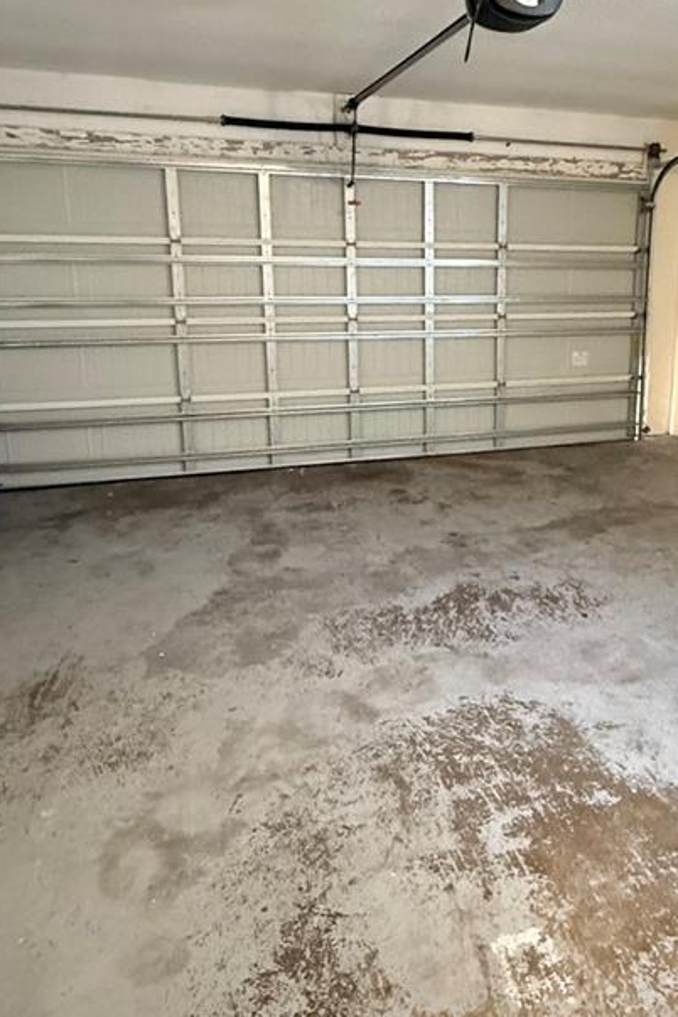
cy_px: 437
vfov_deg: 63.4
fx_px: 819
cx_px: 482
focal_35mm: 29
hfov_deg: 43.9
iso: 1250
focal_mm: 2.22
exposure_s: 1/40
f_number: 2.2
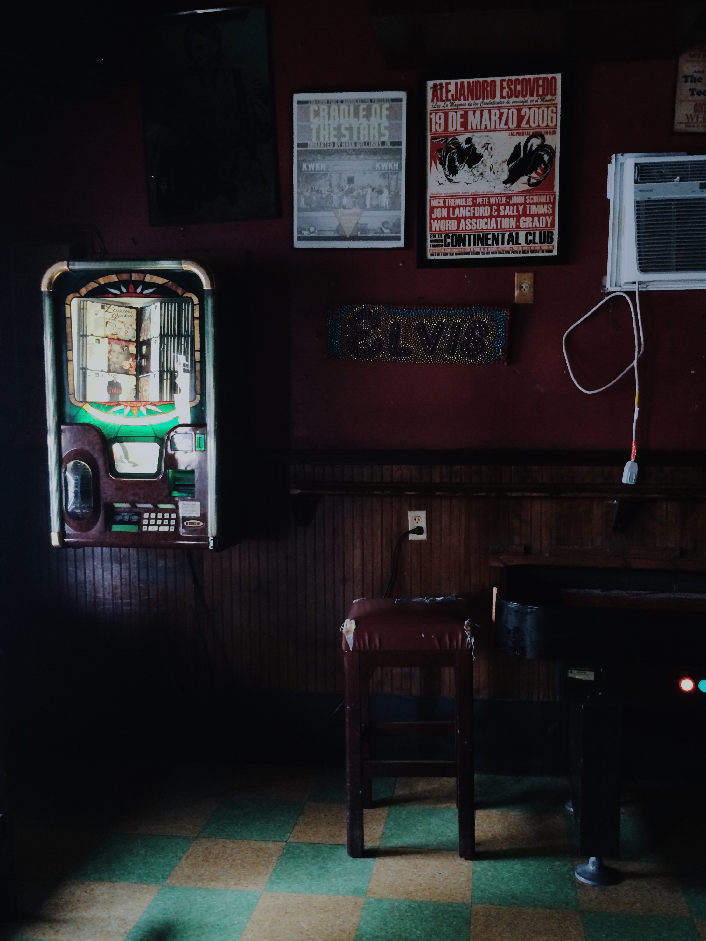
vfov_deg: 56.7
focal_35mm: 32
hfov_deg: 44.1
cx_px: 387
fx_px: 870
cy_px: 511
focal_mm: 4.15
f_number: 2.2
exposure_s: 1/30
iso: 200
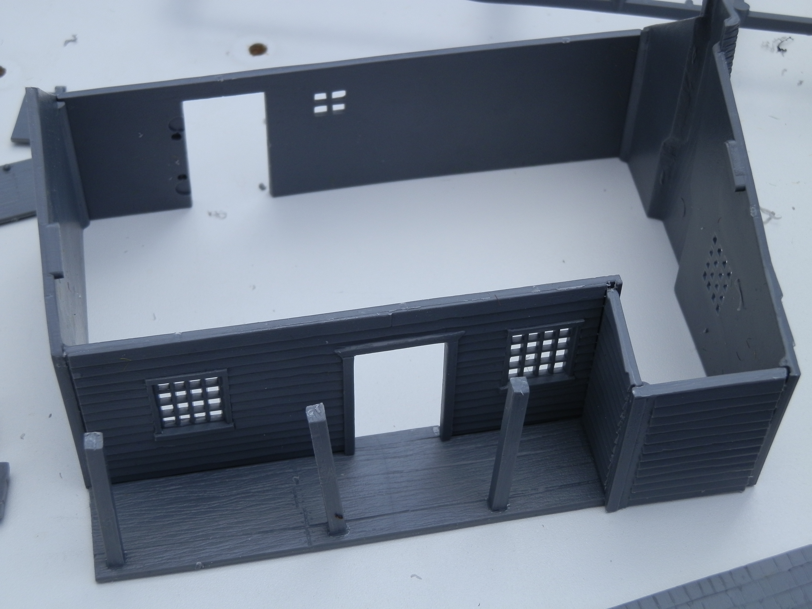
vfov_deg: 24.0
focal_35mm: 61
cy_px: 304
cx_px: 406
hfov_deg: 31.7
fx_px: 1431
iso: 64
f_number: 3.7
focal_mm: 10.99
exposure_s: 1/500
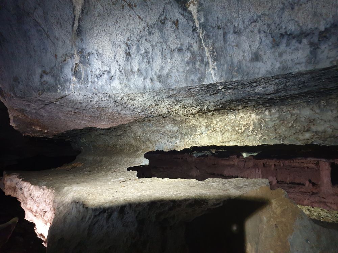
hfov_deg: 67.3
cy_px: 126
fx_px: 254
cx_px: 169
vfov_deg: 53.1
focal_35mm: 26
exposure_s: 1/13
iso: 250
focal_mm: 4.3
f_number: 1.5
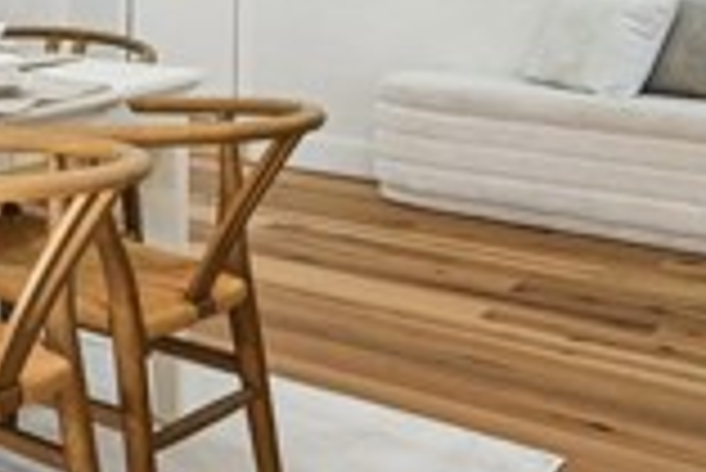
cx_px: -679
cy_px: -76
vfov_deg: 22.2
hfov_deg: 19.8
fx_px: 1119
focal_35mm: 57
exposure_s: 1/20
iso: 250
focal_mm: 14
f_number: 8
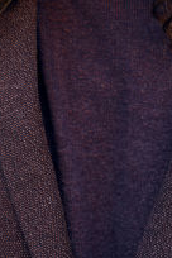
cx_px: 126
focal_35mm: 137
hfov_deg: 10.0
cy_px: -62
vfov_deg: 14.4
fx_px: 982
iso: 100
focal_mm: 35
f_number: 2.8
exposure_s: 1/100
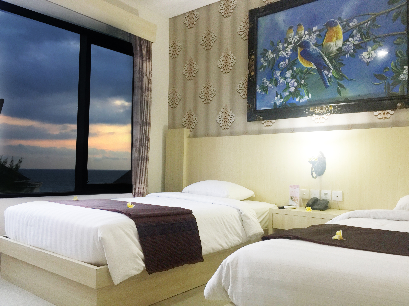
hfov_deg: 61.7
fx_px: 343
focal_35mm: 29
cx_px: 204
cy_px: 153
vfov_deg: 48.2
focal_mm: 4.15
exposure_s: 1/100
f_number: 2.2
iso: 40
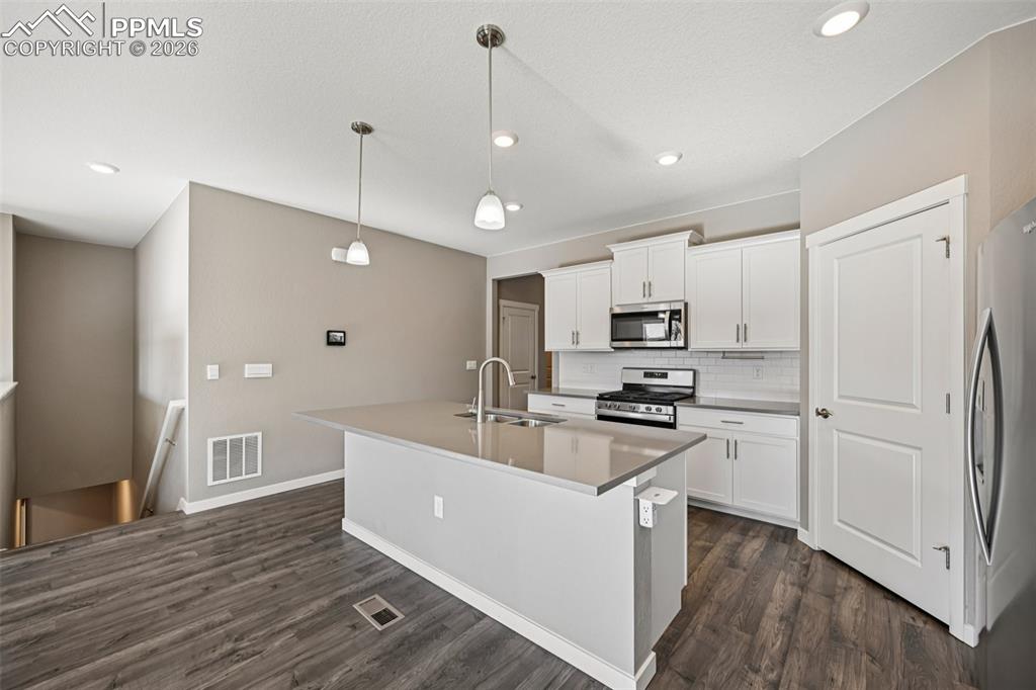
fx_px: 403
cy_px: 345
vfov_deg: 81.2
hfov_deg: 104.3
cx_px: 518
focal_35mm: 14
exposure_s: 1/15
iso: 125
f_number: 8
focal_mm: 14
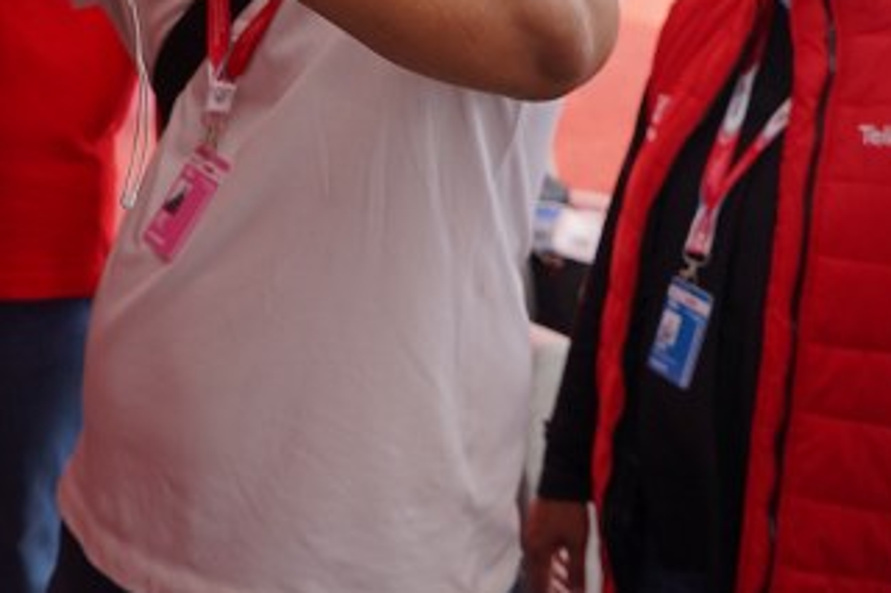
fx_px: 1732
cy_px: -74
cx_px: 395
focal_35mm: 70
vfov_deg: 18.6
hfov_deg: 28.8
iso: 100
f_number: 4.5
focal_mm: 28
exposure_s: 1/160
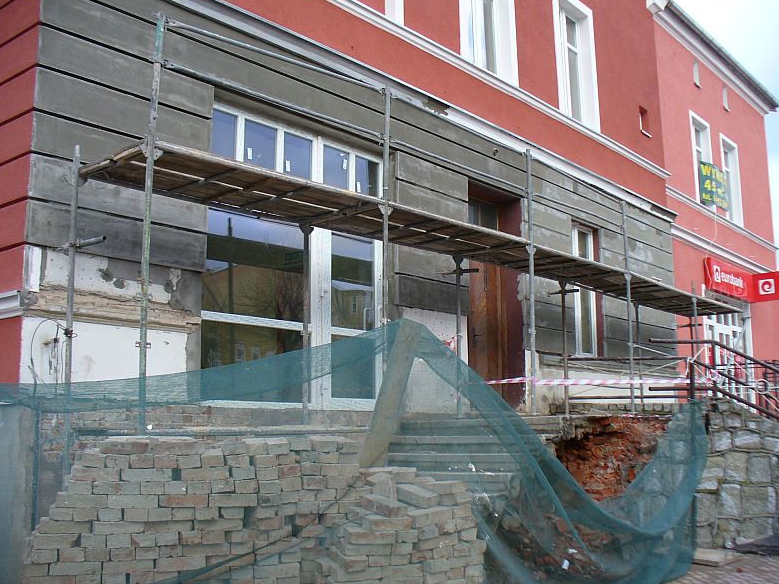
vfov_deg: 37.7
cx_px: 398
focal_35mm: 38
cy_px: 289
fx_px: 855
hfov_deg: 49.0
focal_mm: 6.1
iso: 80
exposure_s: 1/80
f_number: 2.8
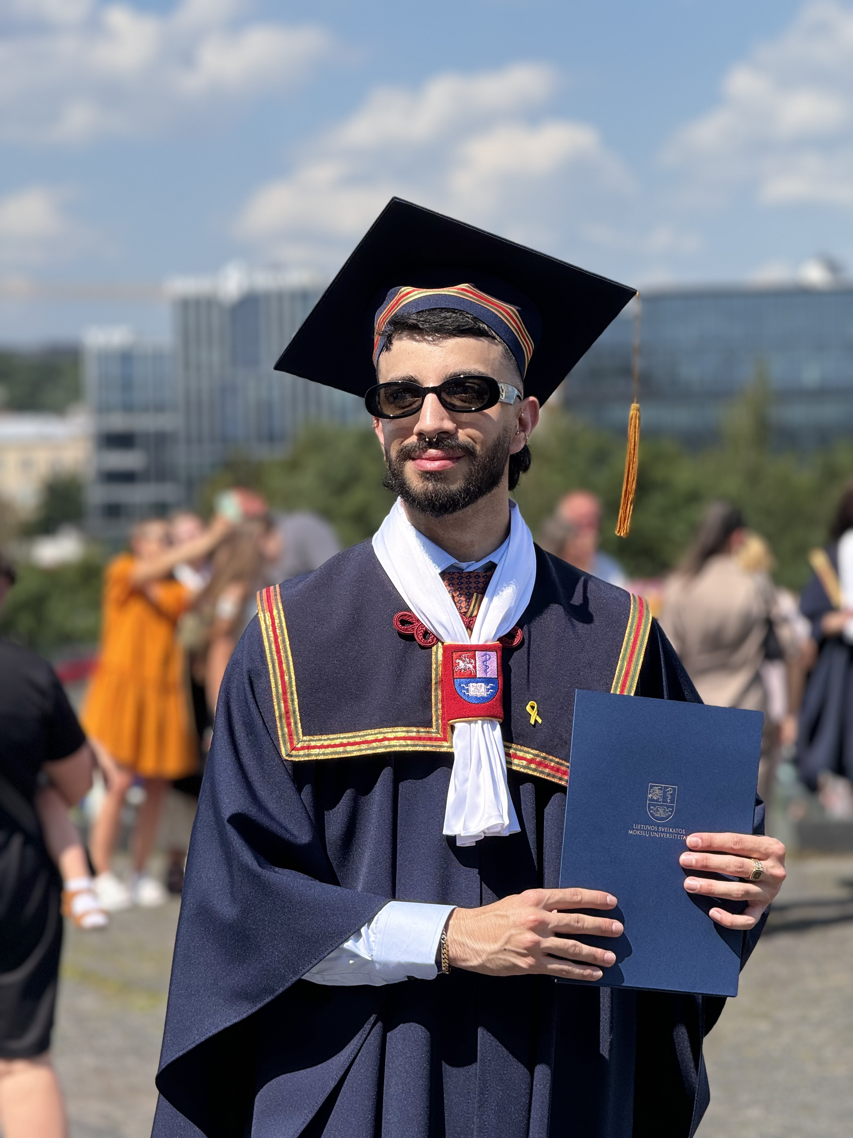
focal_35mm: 120
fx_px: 3943
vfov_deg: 16.4
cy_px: 569
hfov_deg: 12.3
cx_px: 426
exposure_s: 1/990
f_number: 2.8
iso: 50
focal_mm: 15.66
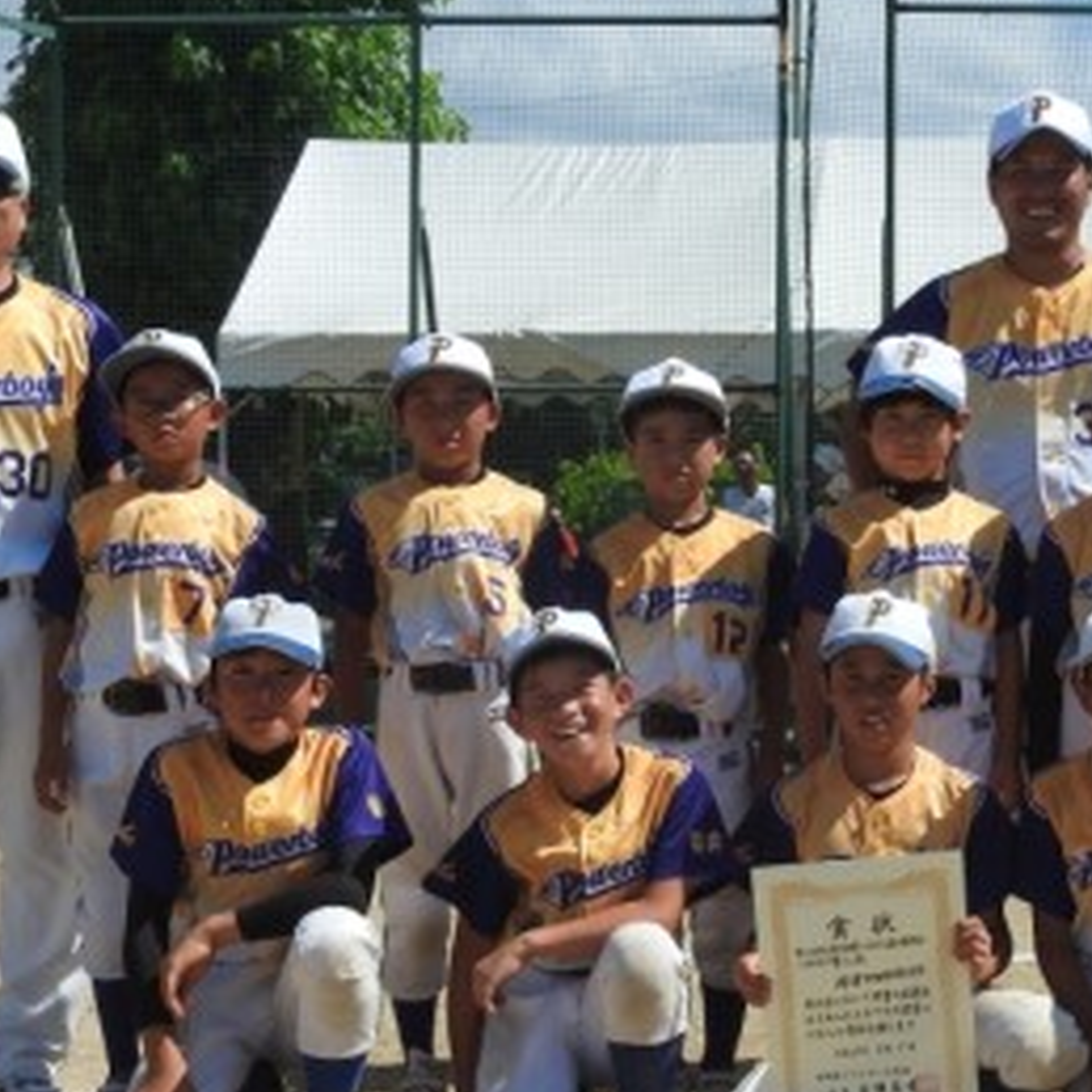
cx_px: 831
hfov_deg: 20.9
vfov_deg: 21.1
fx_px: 2927
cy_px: 717
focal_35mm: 82
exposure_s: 1/1600
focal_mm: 7.2
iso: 100
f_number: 3.8
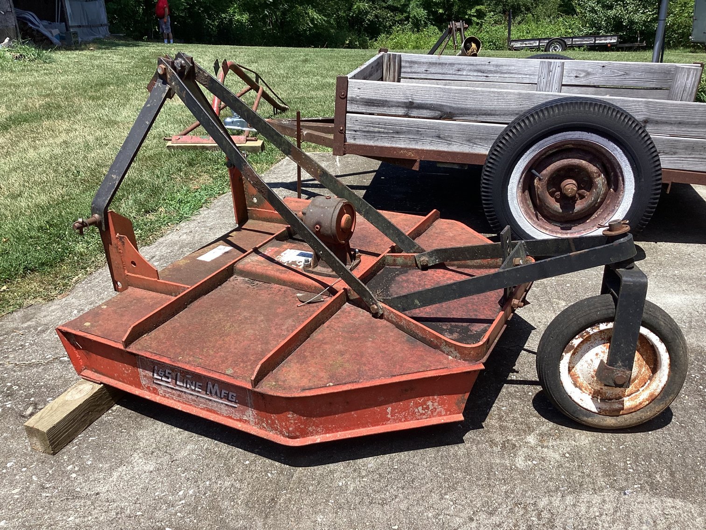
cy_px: 265
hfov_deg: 58.3
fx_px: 632
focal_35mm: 31
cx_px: 353
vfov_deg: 45.4
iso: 25
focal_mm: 3.3
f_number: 2.4
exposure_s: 1/849
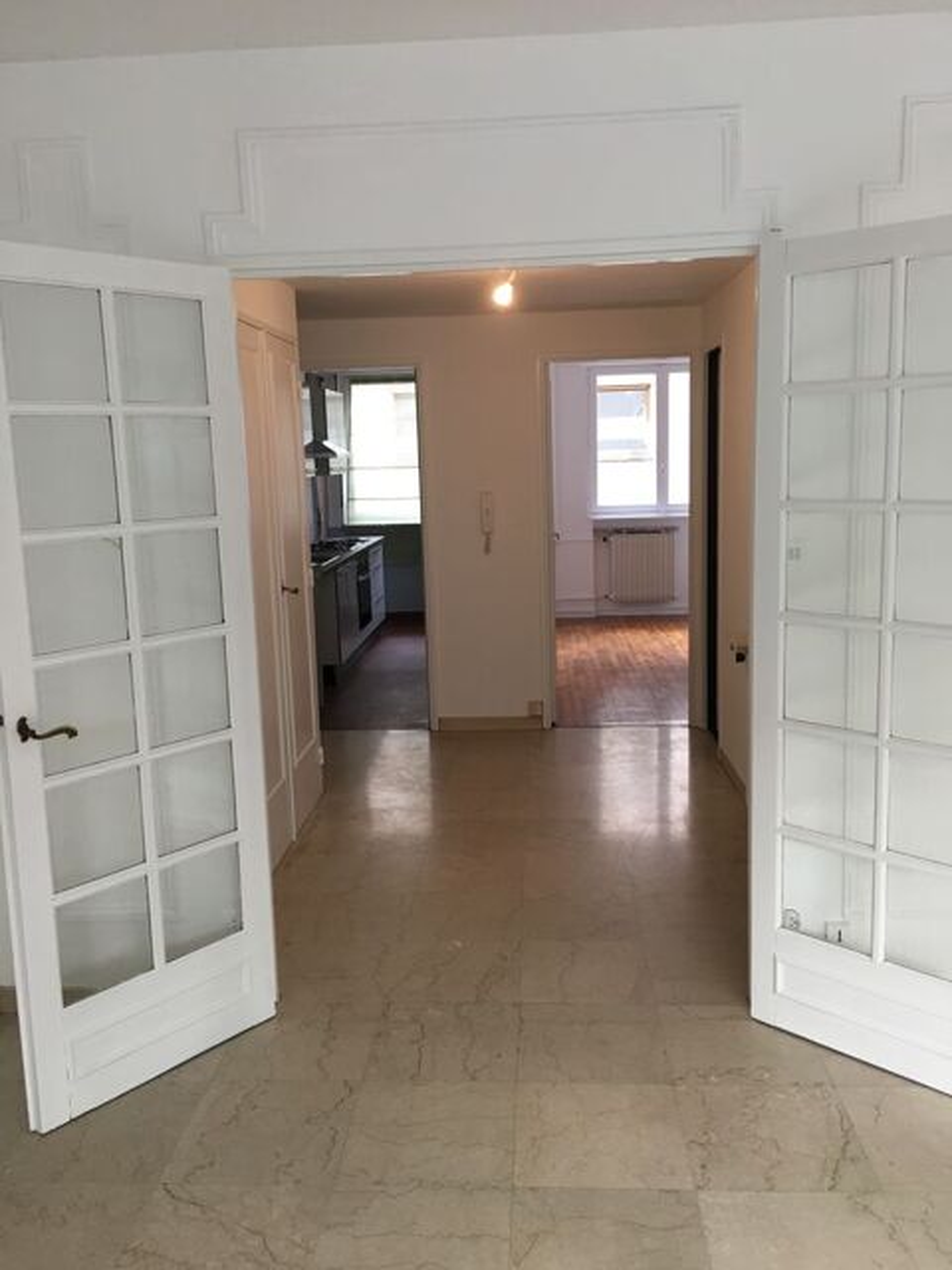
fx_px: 1063
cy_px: 635
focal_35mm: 29
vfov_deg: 61.7
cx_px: 476
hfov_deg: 48.2
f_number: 2.2
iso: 40
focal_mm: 4.15
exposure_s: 1/33
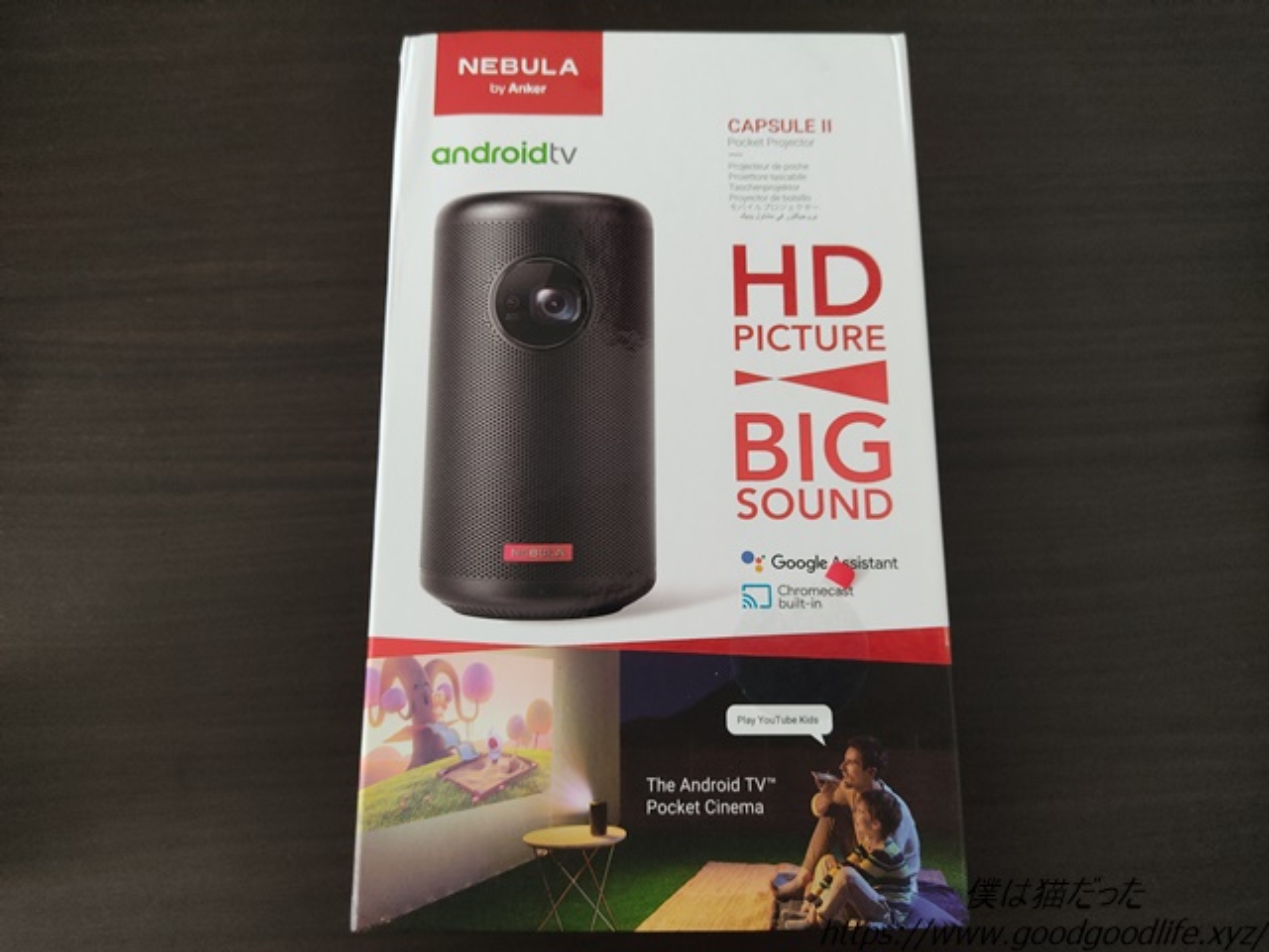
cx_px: 634
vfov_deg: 53.1
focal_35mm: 26
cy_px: 476
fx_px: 953
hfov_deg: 67.3
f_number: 1.79
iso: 1567
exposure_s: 1/25
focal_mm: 4.74
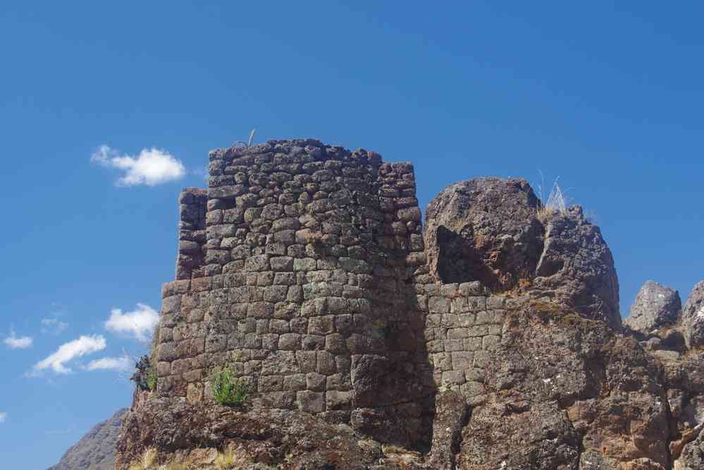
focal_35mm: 50
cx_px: 352
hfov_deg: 40.0
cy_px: 235
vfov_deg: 27.3
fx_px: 968
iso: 200
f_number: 10
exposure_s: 1/60
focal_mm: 33
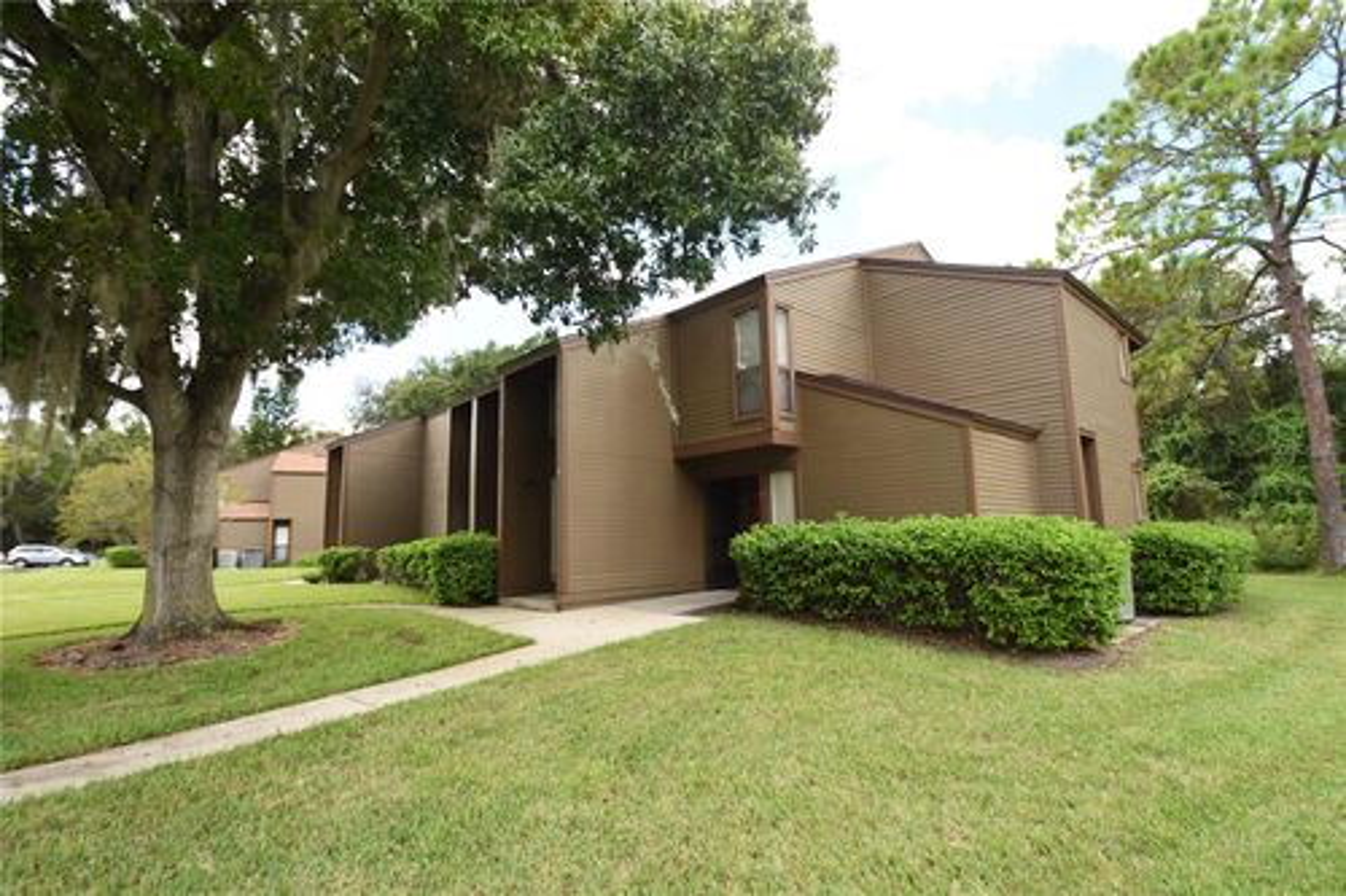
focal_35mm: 16
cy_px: 448
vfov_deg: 72.0
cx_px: 673
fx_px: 617
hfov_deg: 95.0
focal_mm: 11
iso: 100
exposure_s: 1/100
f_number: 5
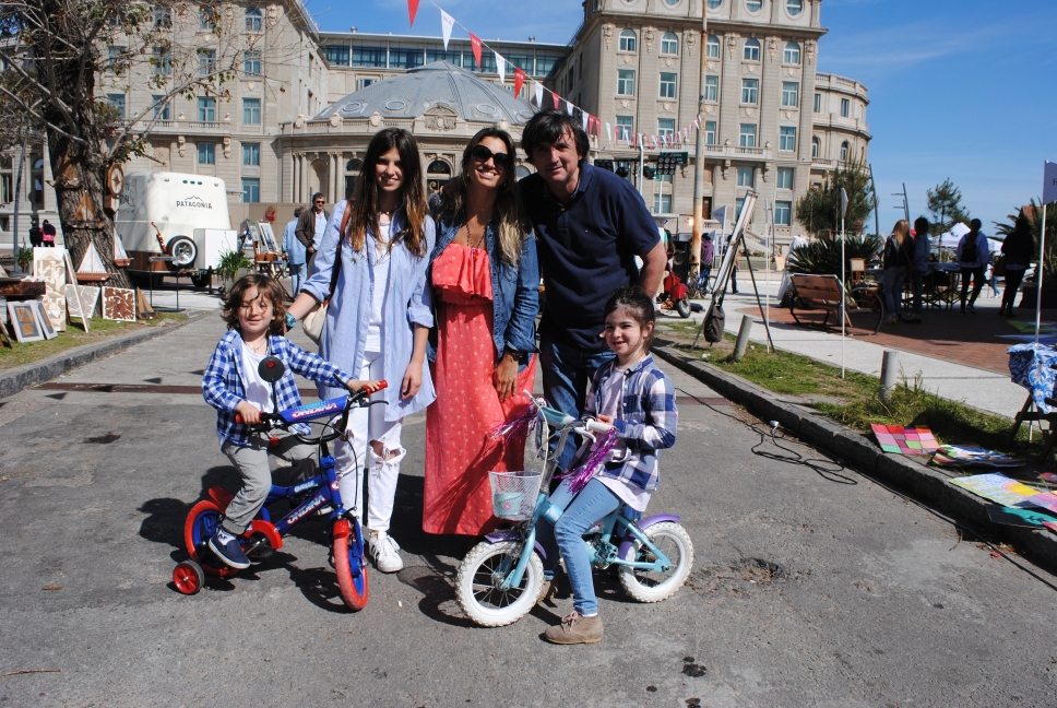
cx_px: 528
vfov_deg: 48.0
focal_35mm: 27
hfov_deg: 67.3
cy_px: 354
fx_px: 794
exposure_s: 1/320
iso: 100
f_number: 9
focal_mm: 18
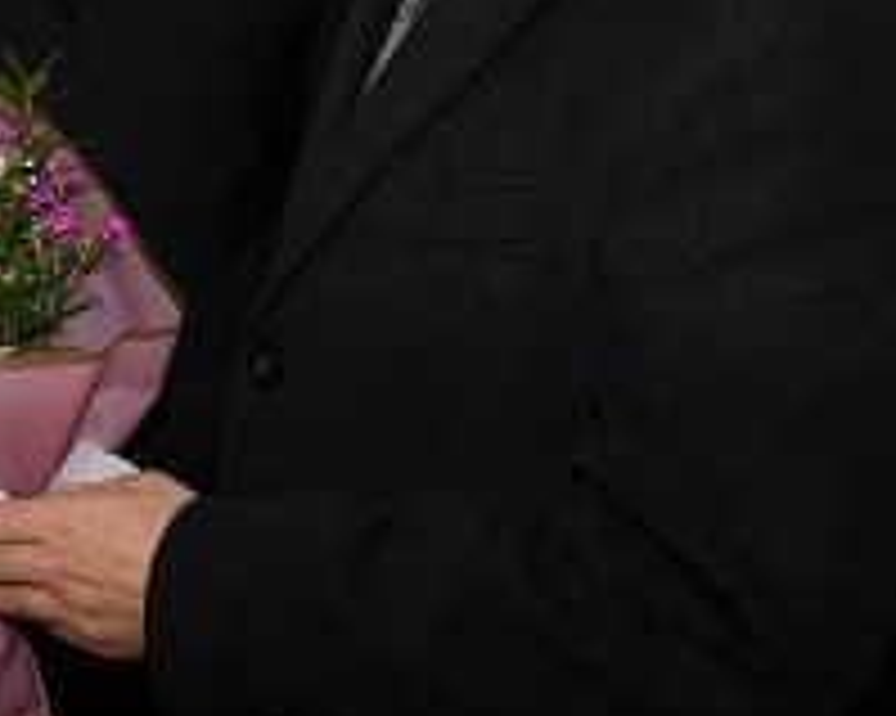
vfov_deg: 11.9
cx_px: -185
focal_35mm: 129
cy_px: 131
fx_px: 3419
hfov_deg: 14.4
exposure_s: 1/200
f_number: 6.3
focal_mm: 38
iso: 2000
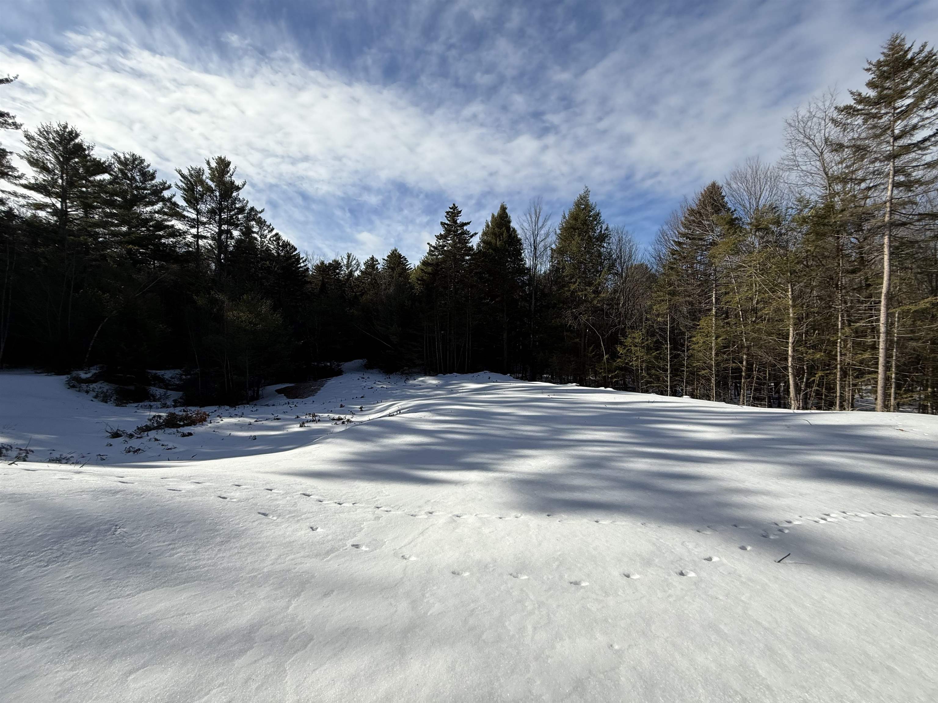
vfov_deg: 85.7
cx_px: 469
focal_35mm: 14
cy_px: 352
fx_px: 379
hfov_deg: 102.1
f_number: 2.2
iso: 50
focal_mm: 2.22
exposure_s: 1/2506
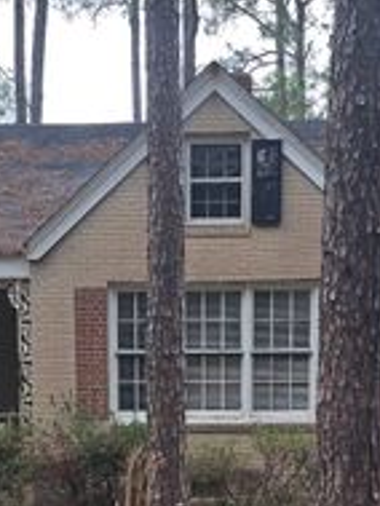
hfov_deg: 18.2
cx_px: 177
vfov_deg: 23.1
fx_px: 1184
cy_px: 505
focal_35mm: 81
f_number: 1.7
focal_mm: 6.3
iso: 32
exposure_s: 1/120
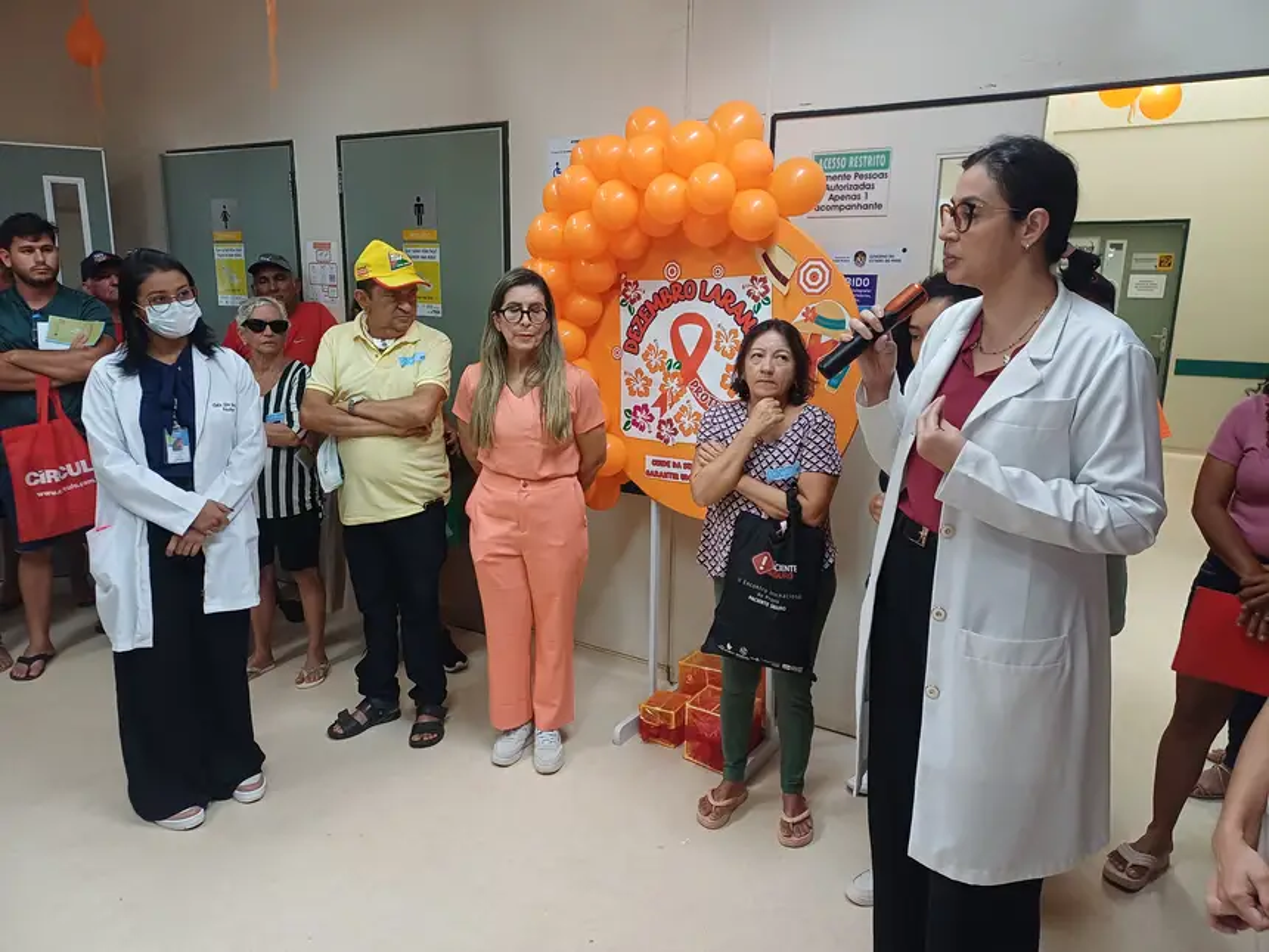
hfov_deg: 69.4
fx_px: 916
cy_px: 476
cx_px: 634
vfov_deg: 54.9
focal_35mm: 25
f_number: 1.8
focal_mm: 4.65
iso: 320
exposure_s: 1/40
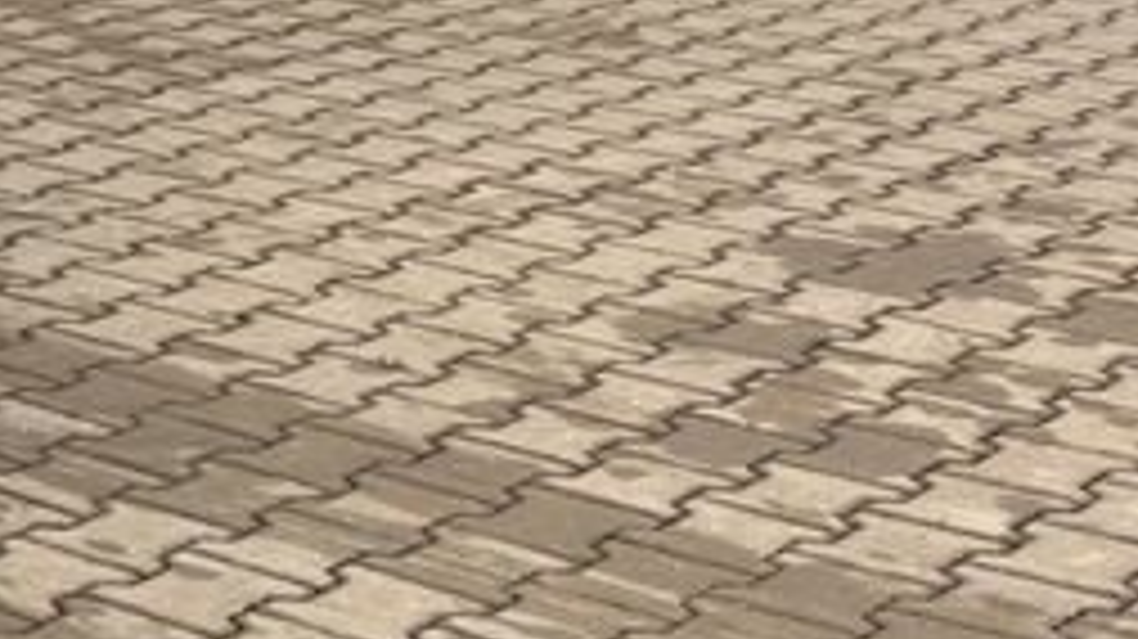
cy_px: -392
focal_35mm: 106
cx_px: -1017
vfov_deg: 10.9
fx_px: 3197
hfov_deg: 16.3
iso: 80
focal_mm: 6.76
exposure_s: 1/792
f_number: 1.78
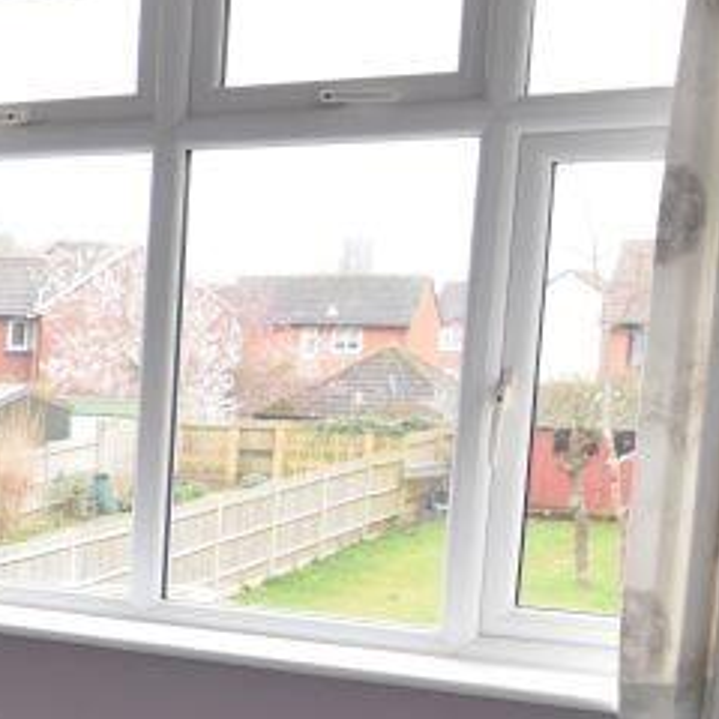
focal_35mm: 71
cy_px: 574
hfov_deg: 20.8
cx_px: -357
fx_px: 1664
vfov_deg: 24.0
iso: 320
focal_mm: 13
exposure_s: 1/125
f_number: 2.8
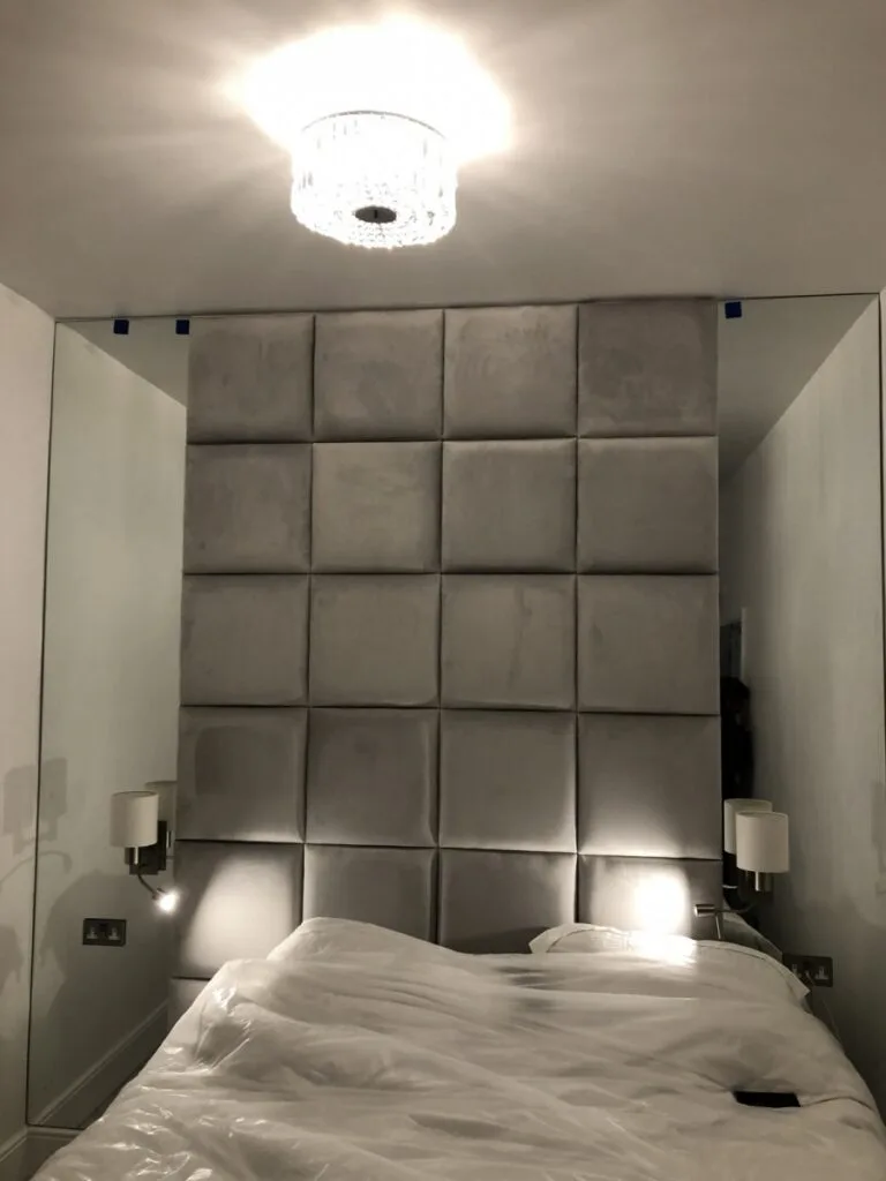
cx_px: 443
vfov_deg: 63.4
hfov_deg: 49.7
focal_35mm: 28
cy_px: 590
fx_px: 956
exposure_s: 1/33
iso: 40
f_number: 1.8
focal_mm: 3.99
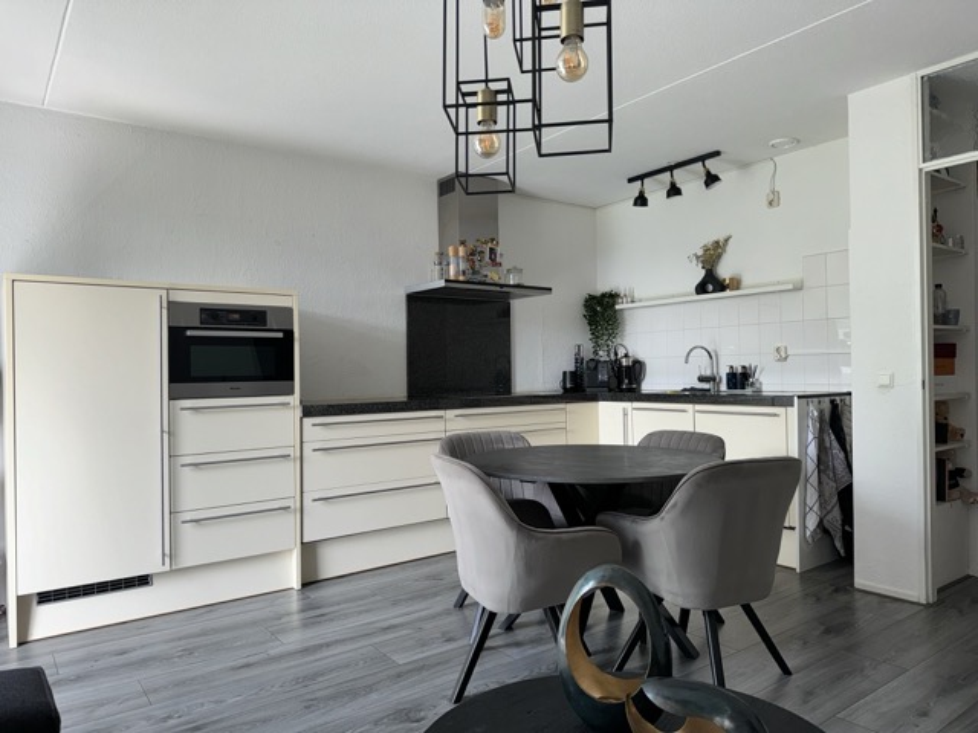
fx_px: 678
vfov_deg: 56.8
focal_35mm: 24
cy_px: 366
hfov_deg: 71.6
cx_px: 489
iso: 64
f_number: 1.78
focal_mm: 6.76
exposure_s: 1/137
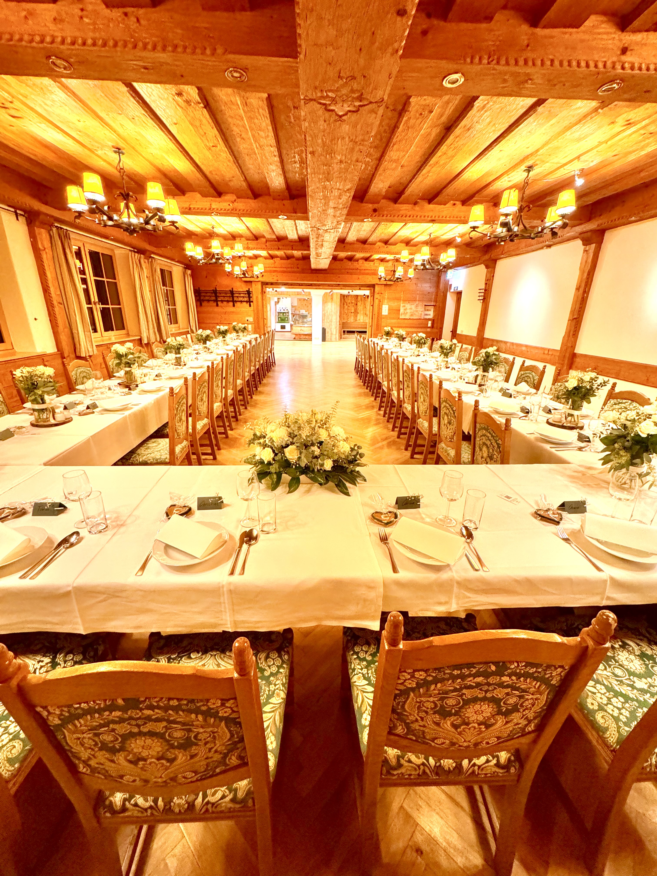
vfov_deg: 102.1
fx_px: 354
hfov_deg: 85.7
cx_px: 328
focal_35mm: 14
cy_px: 438
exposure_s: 1/50
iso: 640
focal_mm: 2.22
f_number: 2.2
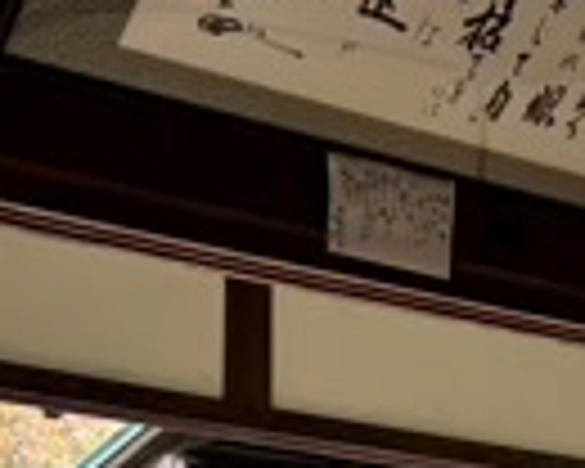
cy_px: 902
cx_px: 261
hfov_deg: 14.1
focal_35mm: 137
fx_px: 2372
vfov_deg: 10.5
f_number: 1.6
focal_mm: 5.96
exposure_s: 1/100
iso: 125
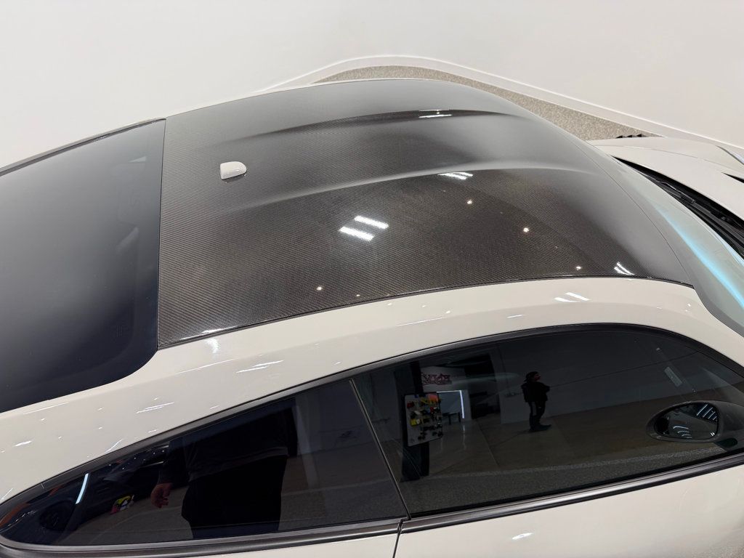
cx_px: 372
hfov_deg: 71.6
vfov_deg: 56.8
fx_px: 516
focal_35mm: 24
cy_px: 279
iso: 50
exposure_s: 1/120
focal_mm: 6.76
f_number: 1.78
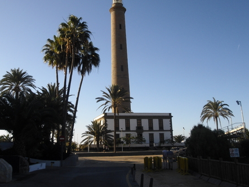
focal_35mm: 38
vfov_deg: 37.6
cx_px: 100
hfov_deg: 48.7
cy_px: 73
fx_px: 273
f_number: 7.8
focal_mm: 4.65
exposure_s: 1/200
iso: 64
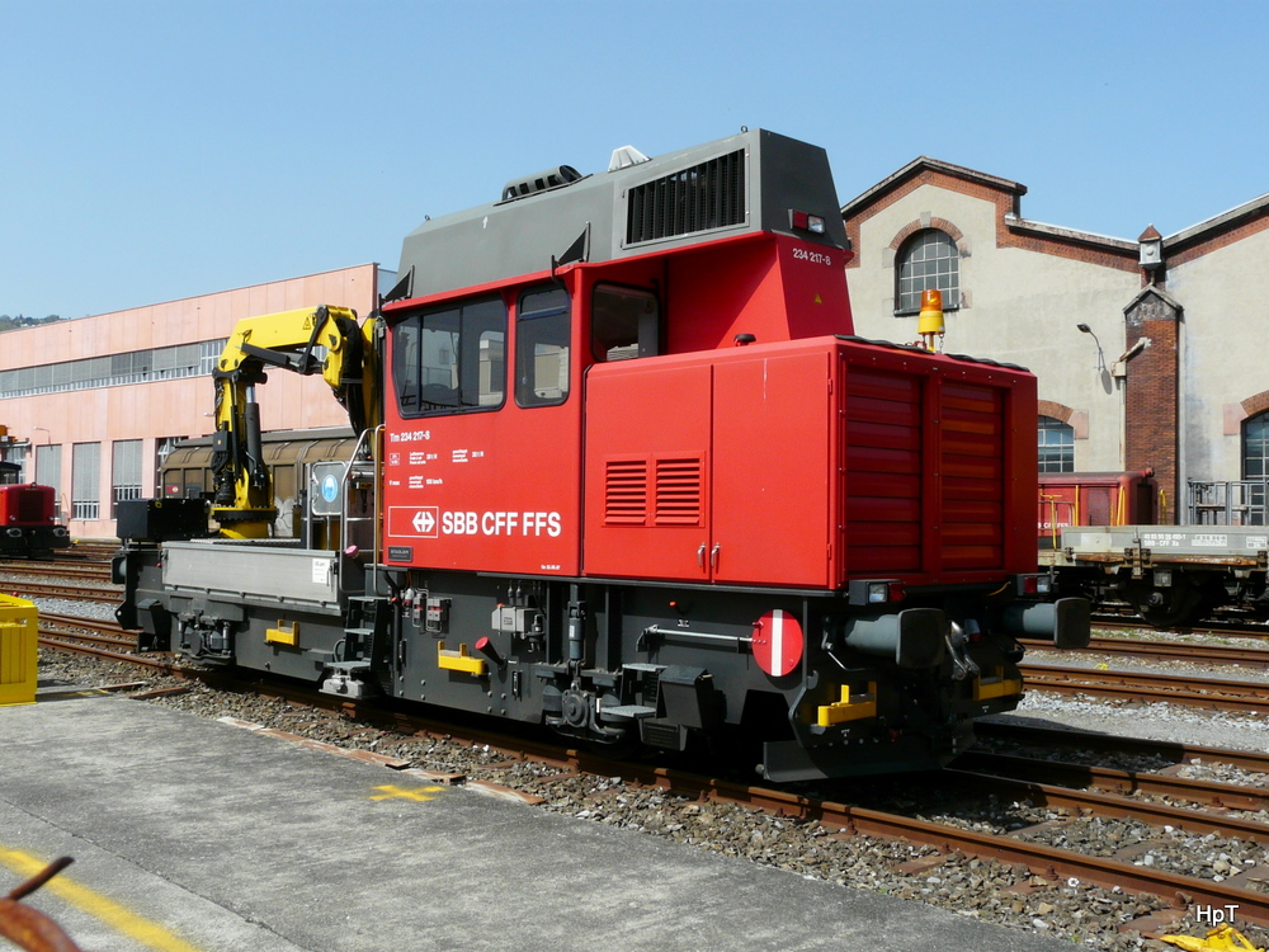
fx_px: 1283
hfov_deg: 52.6
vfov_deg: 40.7
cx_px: 634
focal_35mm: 35
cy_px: 476
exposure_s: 1/400
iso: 100
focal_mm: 5.8
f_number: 6.3
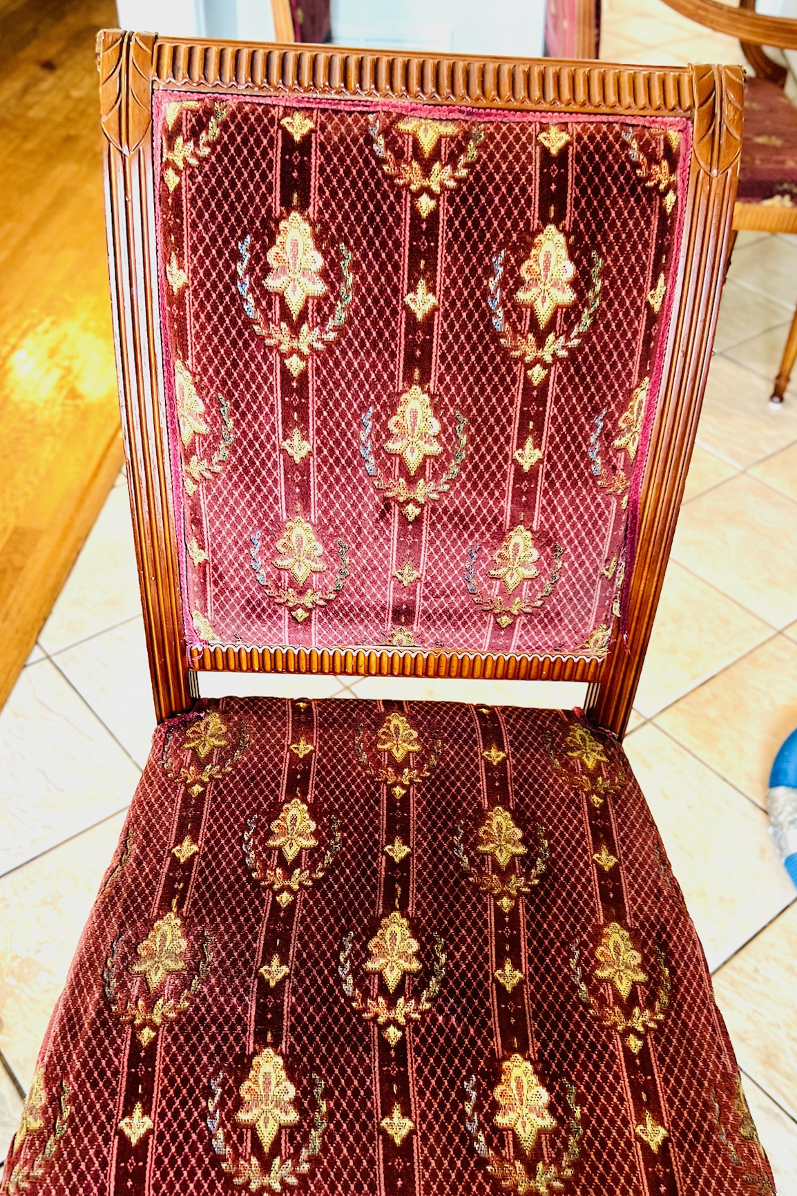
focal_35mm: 32
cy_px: 645
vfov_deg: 58.6
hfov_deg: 41.1
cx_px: 415
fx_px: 1063
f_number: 1.5
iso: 200
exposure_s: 1/60
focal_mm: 5.7
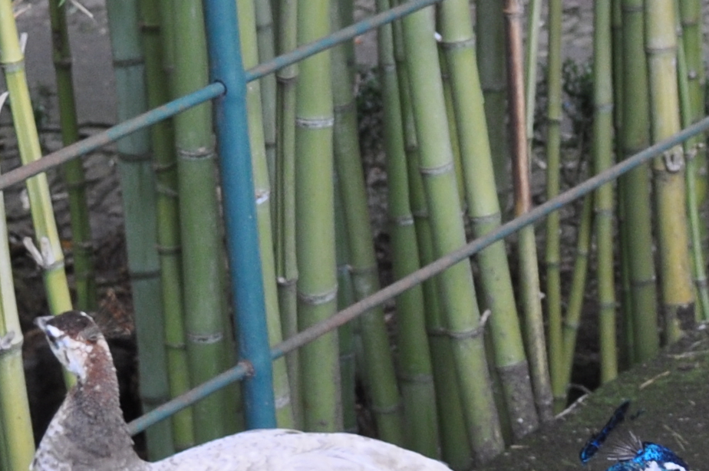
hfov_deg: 11.2
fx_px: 3561
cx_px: 823
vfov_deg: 7.6
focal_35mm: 181
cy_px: 393
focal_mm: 26
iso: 400
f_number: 4.5
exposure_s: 1/80
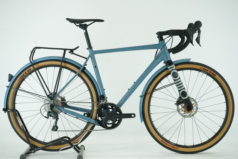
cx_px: 119
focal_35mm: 70
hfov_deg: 28.8
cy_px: 80
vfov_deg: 19.5
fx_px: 463
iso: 2500
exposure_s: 1/200
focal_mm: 70
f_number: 8
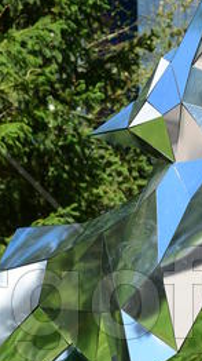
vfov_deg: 8.8
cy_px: 305
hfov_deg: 5.0
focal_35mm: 244
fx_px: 2328
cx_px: 155
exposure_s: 1/160
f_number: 9
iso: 100
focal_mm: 70
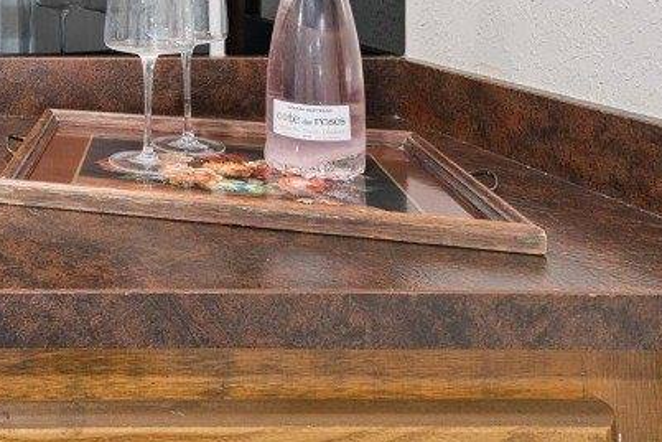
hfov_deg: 37.9
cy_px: -58
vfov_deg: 28.1
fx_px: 791
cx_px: -64
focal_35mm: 43
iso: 125
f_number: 8
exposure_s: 1/2.5
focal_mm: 10
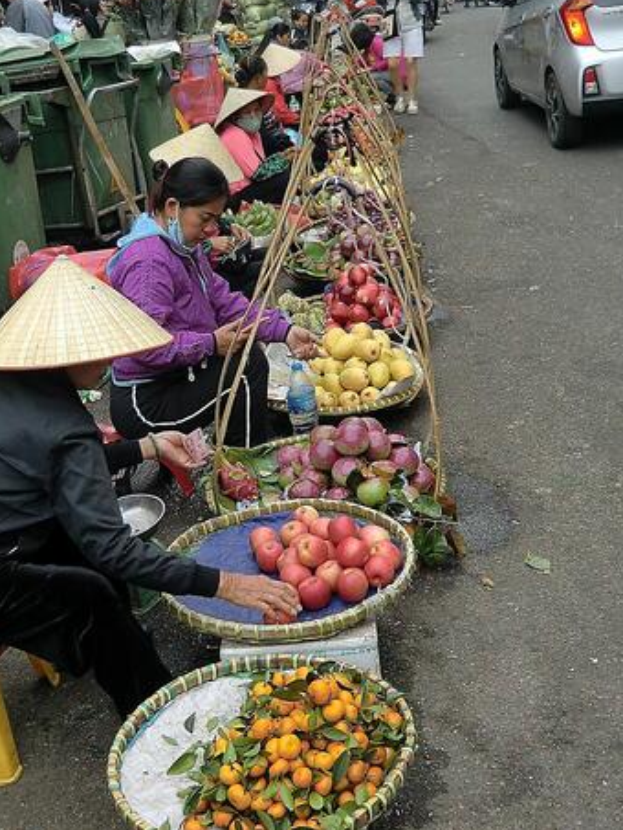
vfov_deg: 41.9
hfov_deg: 32.2
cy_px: 350
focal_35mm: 45
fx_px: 1079
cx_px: 290
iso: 64
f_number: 3.6
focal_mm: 6.1
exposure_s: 1/160
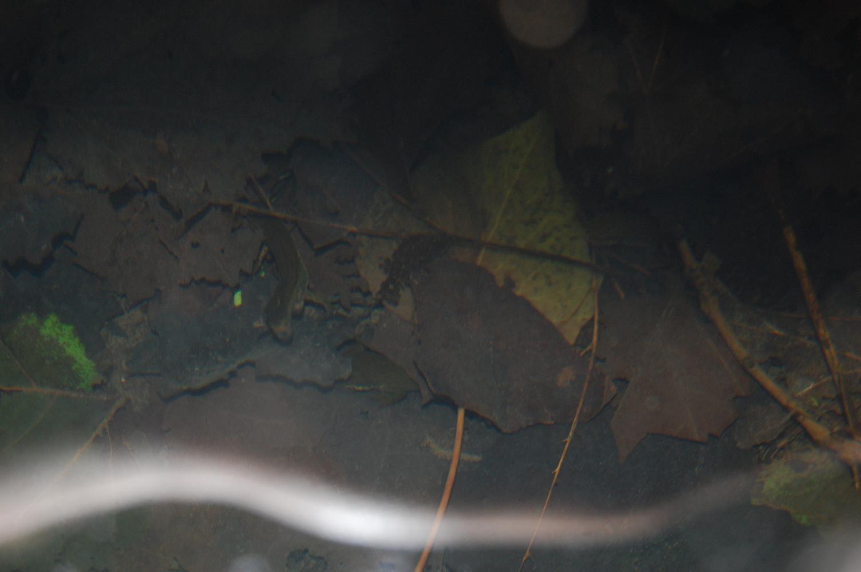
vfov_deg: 16.5
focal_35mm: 82
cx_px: 430
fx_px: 1971
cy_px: 286
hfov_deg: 24.6
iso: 400
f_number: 5.6
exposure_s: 1/60
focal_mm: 55
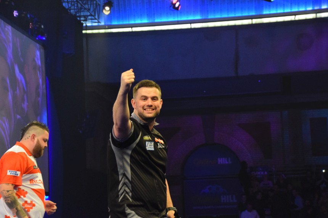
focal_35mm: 117
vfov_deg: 11.7
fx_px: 1066
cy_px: 109
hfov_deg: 17.5
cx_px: 164
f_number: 5.6
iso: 3200
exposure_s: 1/160
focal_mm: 78
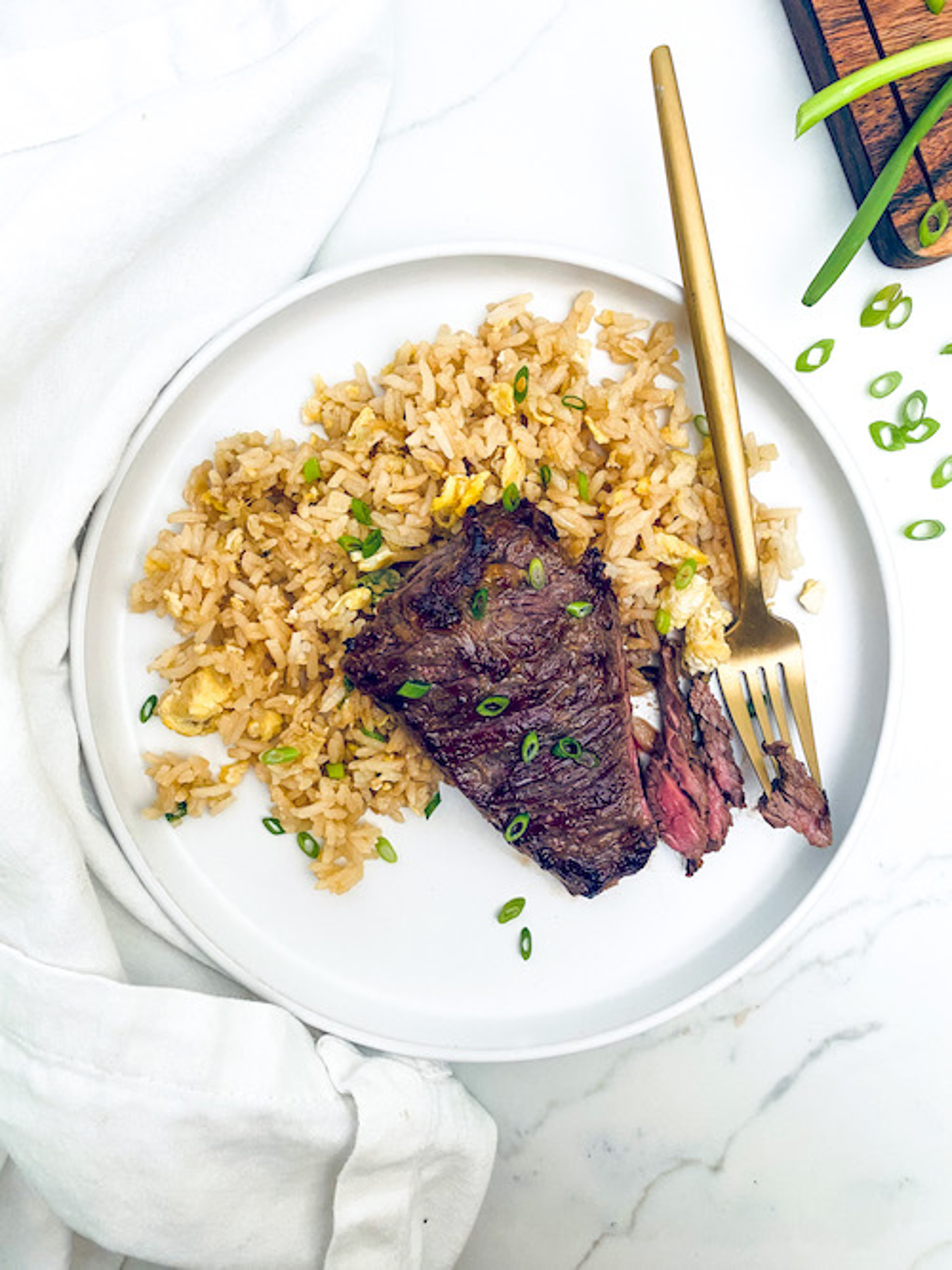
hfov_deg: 53.0
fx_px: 954
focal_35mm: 26
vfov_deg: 67.3
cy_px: 635
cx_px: 476
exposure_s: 1/60
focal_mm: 4.25
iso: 160
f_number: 1.8
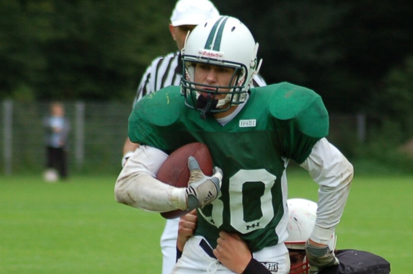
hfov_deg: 3.4
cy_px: 282
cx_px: 285
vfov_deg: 2.3
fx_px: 6917
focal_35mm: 604
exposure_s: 1/800
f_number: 4.8
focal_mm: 170
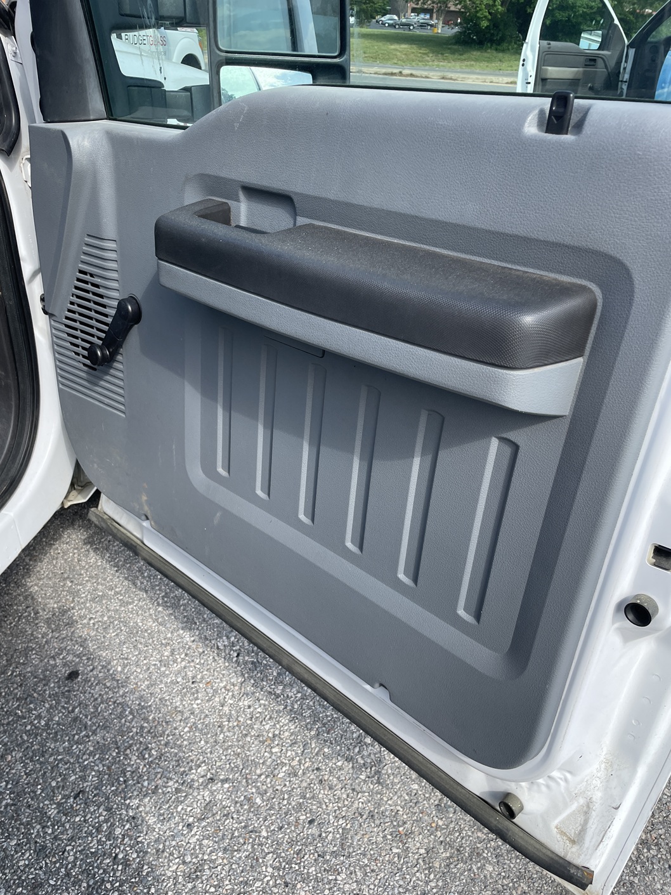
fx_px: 672
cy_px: 448
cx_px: 336
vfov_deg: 67.3
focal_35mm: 26
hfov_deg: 53.1
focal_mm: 4.2
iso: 32
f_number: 1.6
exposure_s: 1/1125
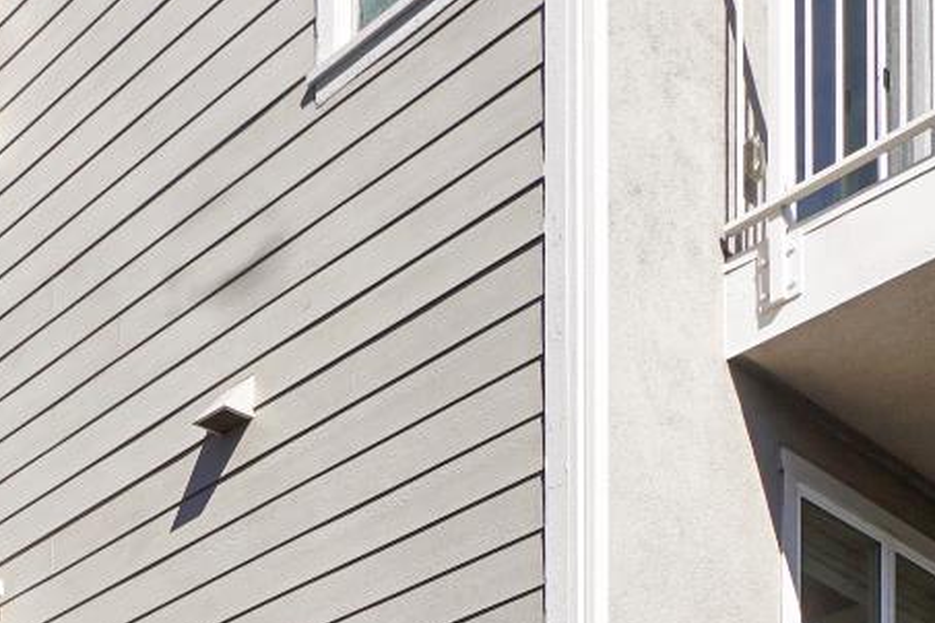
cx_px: 12
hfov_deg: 33.5
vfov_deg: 22.5
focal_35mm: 55
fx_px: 1419
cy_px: 778
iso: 125
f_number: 9
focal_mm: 11
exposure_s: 1/200
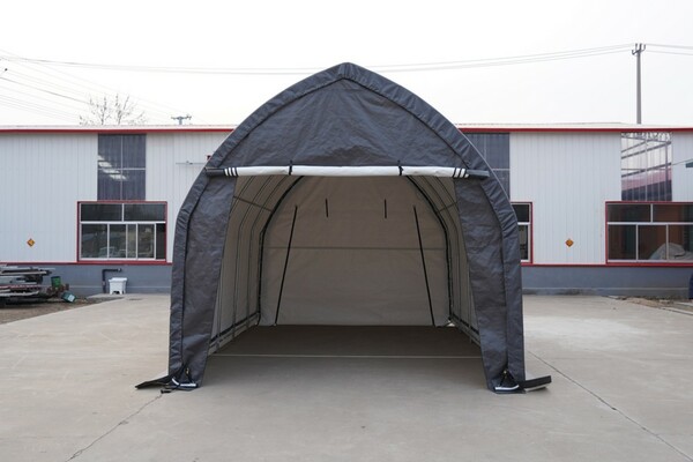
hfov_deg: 54.4
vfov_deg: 37.9
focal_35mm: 35
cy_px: 231
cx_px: 346
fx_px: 674
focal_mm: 35
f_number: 4.5
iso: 200
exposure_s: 1/60
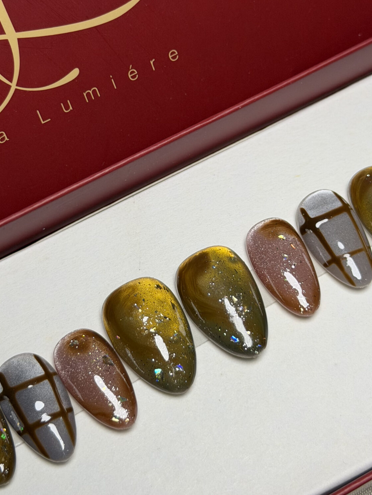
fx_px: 1175
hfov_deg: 18.0
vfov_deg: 23.8
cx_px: 178
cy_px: 204
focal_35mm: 82
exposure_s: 1/50
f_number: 1.78
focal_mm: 6.76
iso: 50
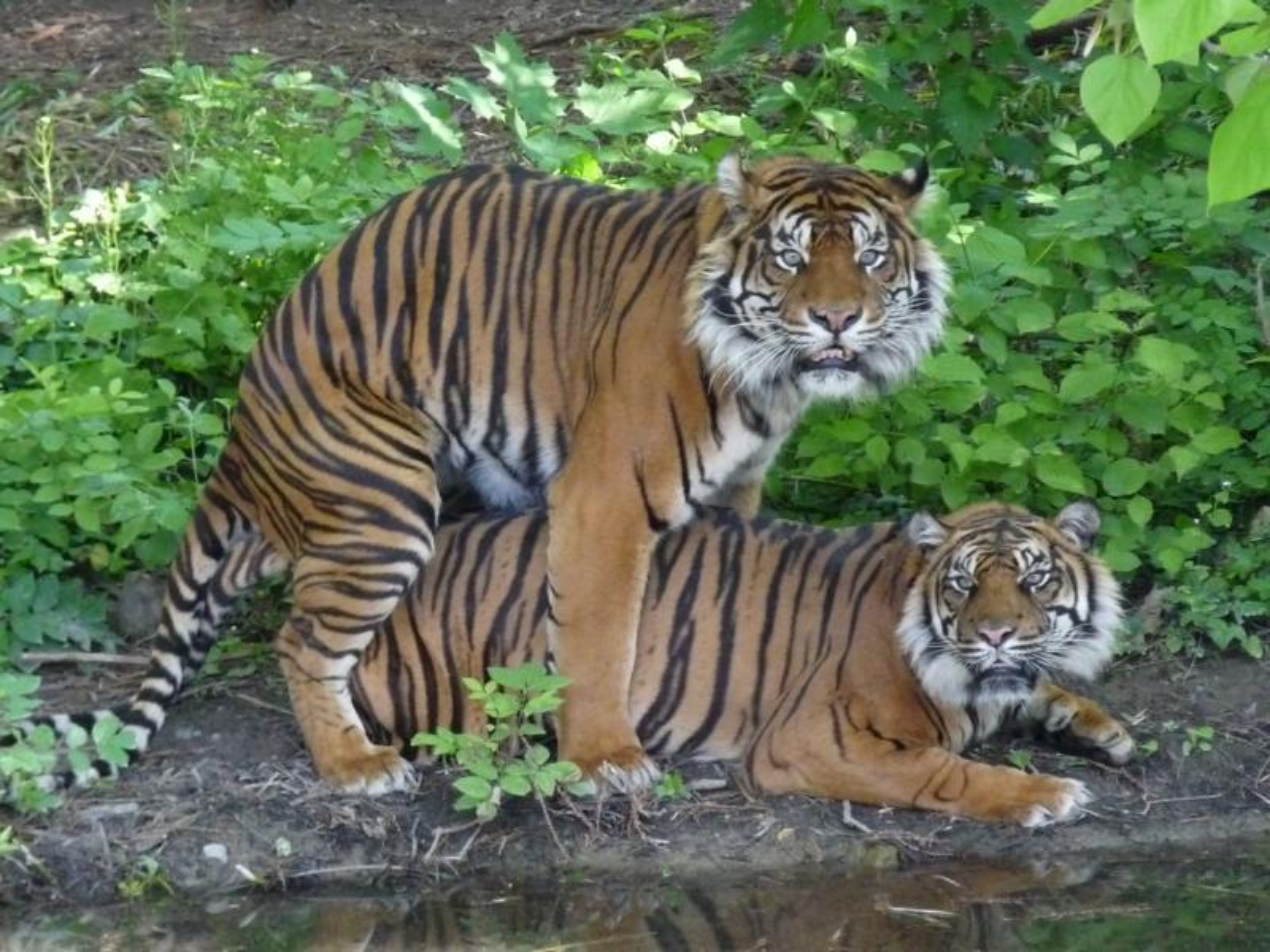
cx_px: 635
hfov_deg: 6.0
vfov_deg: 4.5
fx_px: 12217
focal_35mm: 333
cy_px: 476
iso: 640
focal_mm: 41.9
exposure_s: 1/250
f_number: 3.7
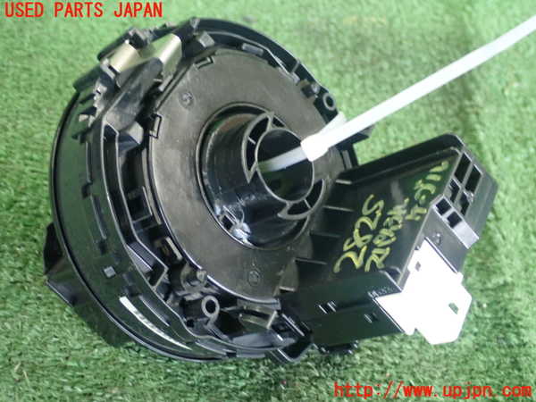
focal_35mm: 57
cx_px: 268
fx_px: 883
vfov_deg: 25.7
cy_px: 201
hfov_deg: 33.8
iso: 800
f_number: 3.5
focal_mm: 10.29
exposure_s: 1/13
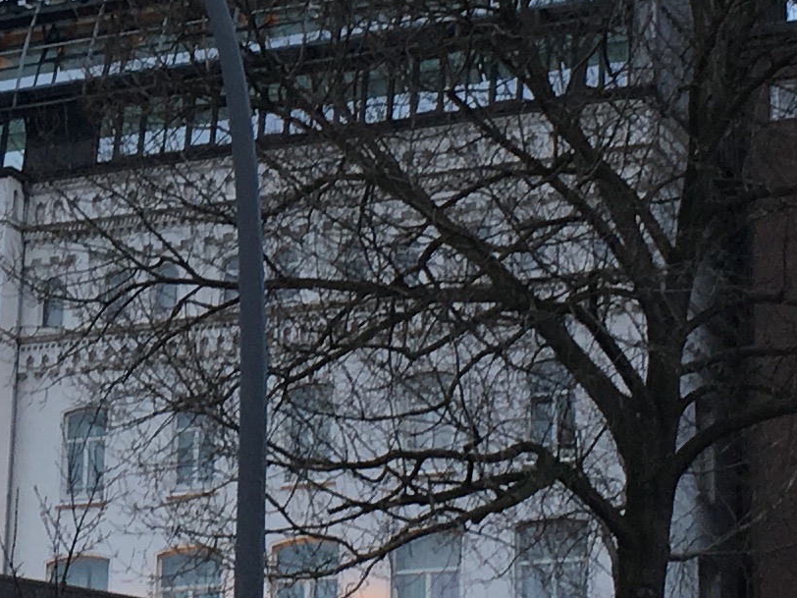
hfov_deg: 13.4
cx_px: -81
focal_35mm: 144
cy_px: 190
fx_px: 3315
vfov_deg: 10.3
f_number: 2.2
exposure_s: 1/100
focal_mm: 4.15
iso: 32
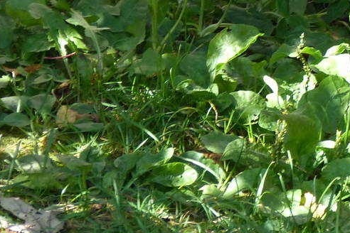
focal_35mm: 649
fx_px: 6309
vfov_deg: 2.1
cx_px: 392
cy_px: -28
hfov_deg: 3.2
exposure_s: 1/160
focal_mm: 34.6
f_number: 3.8
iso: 200
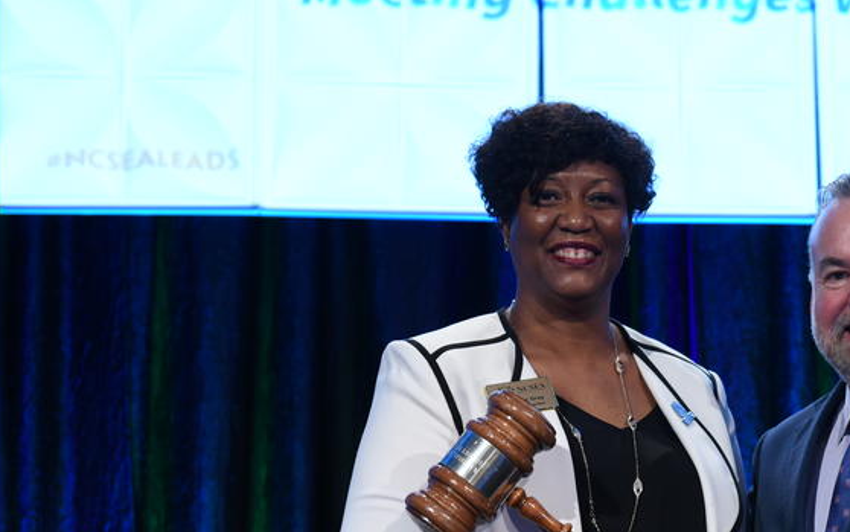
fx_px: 2201
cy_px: 457
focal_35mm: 95
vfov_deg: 13.7
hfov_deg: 21.5
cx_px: 699
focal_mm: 52
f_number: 3.5
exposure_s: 1/100
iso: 1250
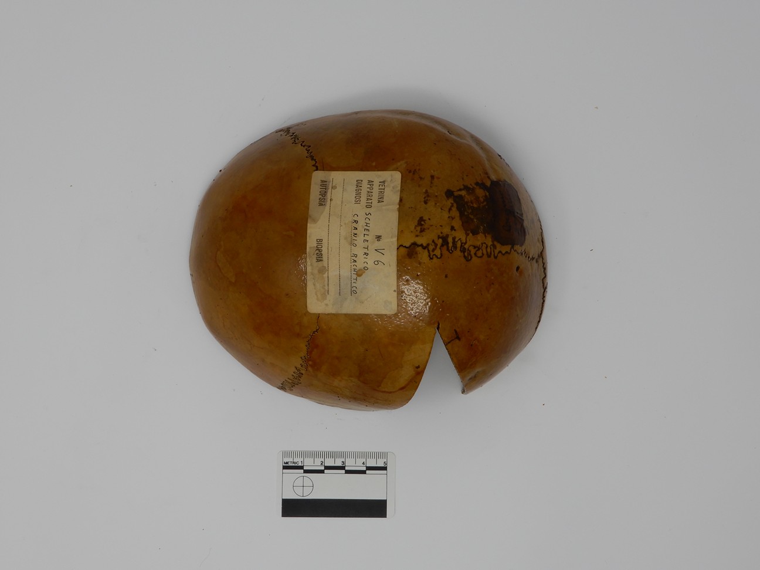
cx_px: 380
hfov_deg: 33.8
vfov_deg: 25.7
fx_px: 1251
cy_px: 285
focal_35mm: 57
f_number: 8
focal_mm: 10.2
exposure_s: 1/30
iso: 80
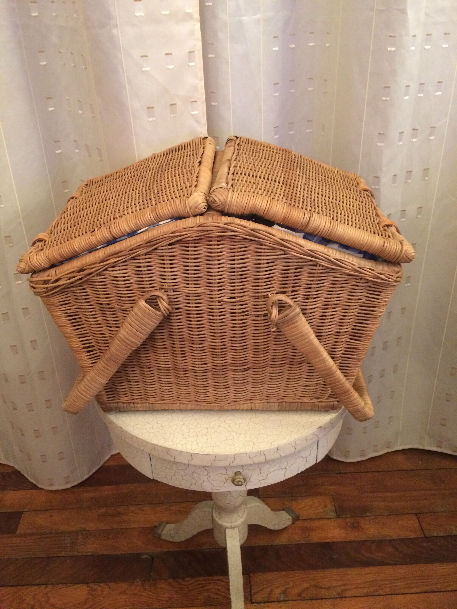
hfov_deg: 48.2
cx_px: 228
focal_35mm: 29
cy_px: 304
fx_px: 510
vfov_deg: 61.7
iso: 320
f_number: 2.2
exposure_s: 1/17
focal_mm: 4.15
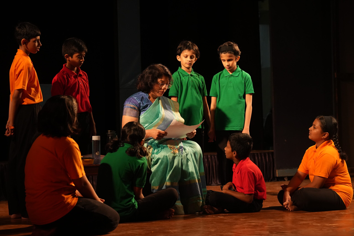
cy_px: 118
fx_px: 983
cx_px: 177
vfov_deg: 13.7
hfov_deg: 20.4
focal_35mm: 100
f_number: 6.3
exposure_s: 1/125
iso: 3200
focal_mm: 100
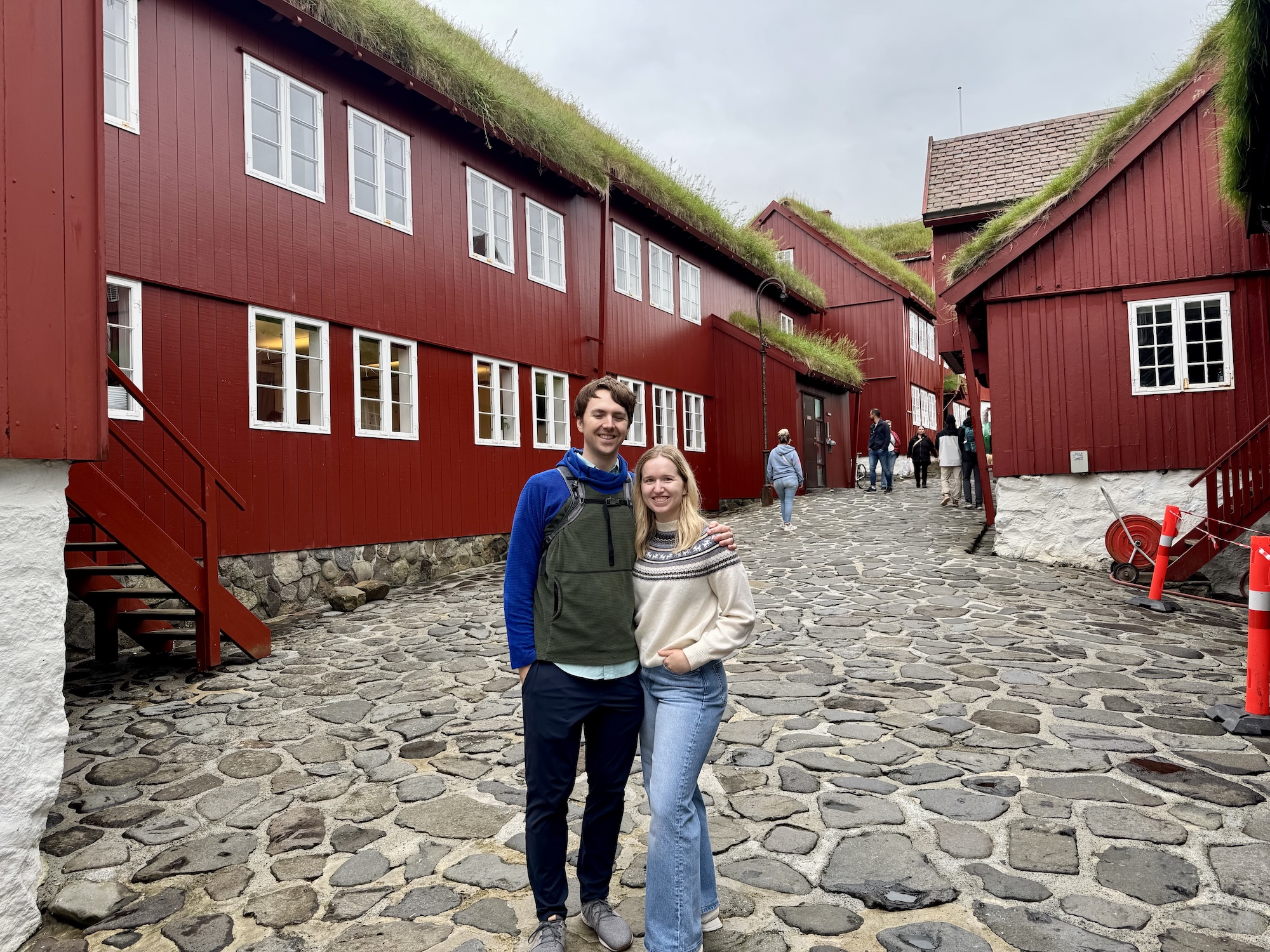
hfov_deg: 71.6
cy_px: 476
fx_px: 881
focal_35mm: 24
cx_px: 635
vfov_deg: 56.8
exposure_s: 1/428
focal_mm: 6.76
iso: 80
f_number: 1.78
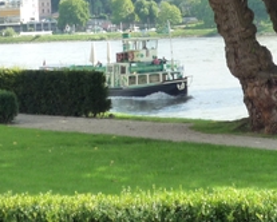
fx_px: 1231
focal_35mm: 150
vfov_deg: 10.2
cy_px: -9
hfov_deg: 12.8
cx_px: 123
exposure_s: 1/200
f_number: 4.3
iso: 160
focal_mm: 9.3
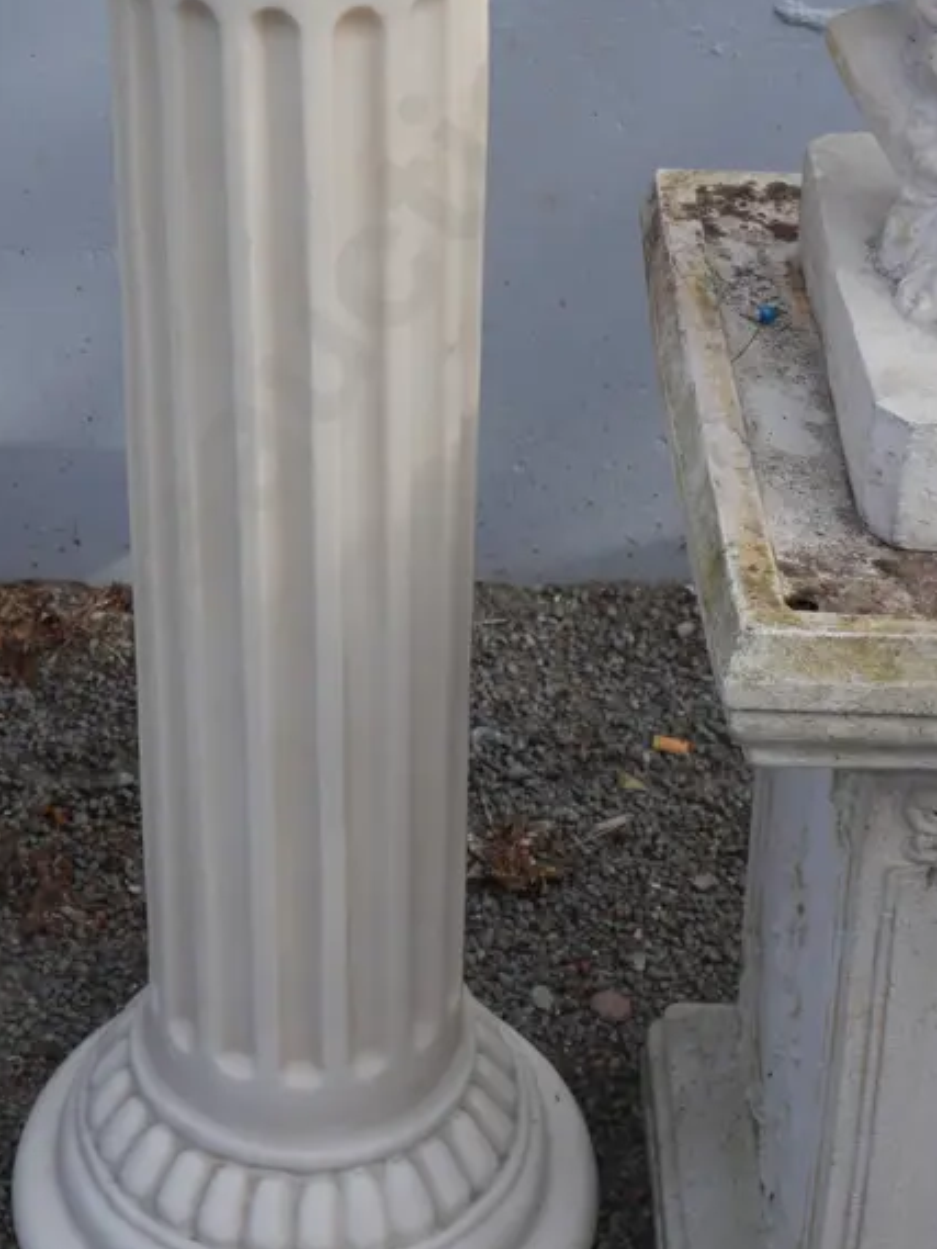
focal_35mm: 72
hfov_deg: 20.4
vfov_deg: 26.8
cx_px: 328
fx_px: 2598
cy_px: 349
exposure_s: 1/250
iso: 200
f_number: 7.1
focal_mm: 20
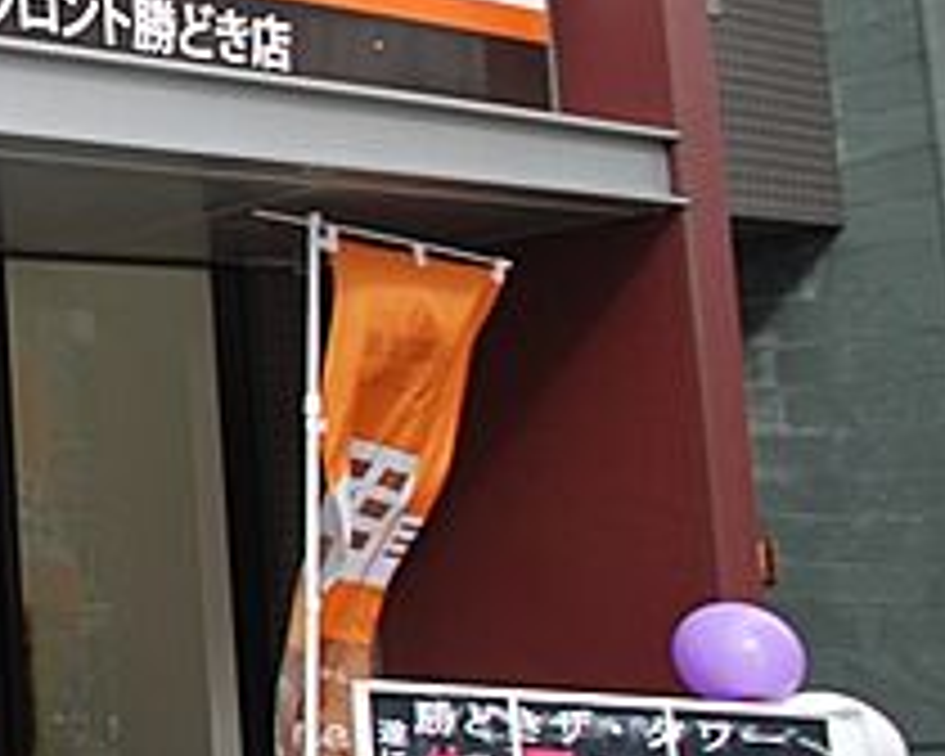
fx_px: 1203
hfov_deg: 29.6
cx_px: -410
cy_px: 378
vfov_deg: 34.9
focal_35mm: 43
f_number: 5.6
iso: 160
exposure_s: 1/125
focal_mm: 10
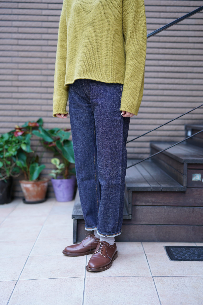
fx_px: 423
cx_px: 102
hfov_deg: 27.0
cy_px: 152
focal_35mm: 50
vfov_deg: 39.6
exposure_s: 1/60
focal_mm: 50
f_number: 2
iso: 200
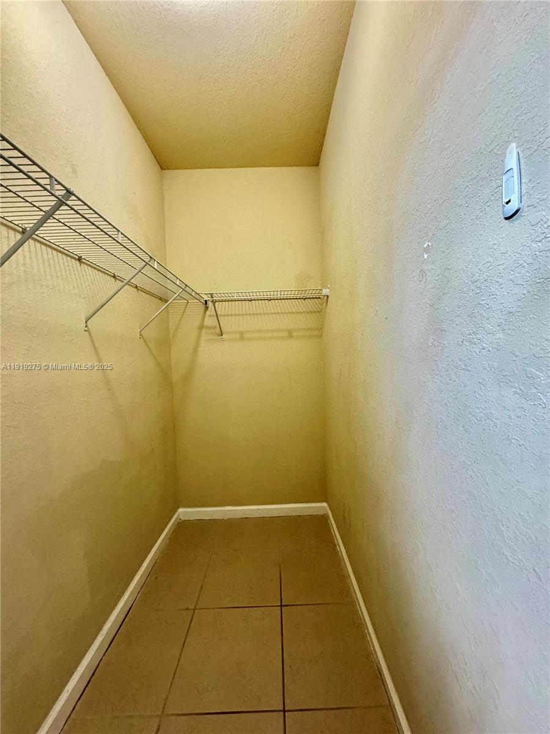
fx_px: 297
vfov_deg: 102.1
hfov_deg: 85.7
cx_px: 275
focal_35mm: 14
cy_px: 367
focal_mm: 2.22
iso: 320
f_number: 2.2
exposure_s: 1/120
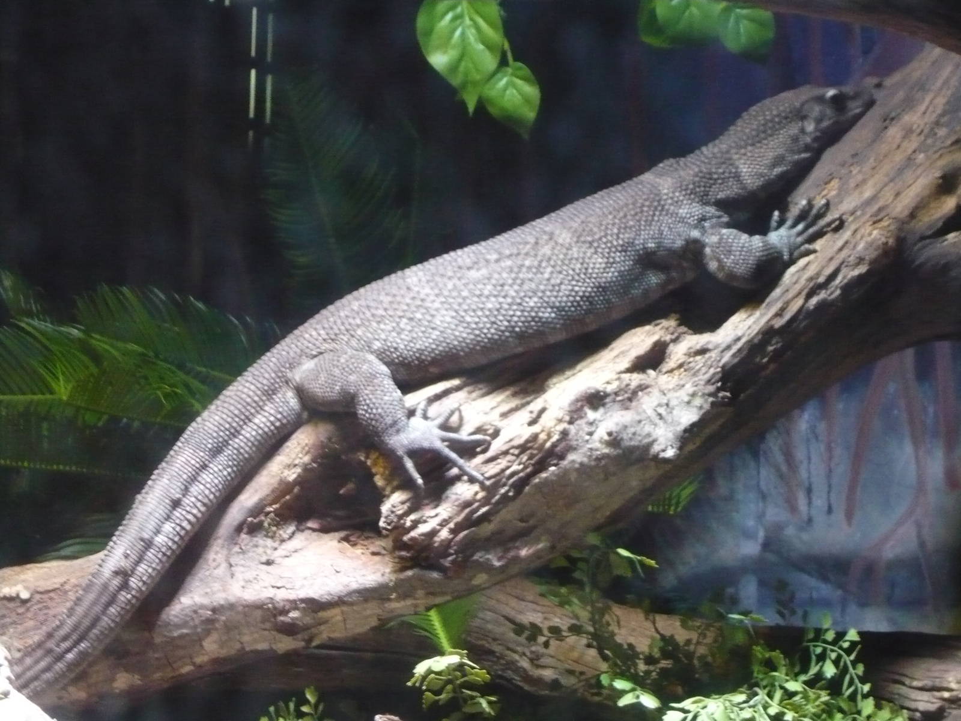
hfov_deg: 19.6
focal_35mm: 100
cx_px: 480
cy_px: 360
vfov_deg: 14.8
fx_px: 2776
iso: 800
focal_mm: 16.5
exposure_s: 1/15
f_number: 5.1
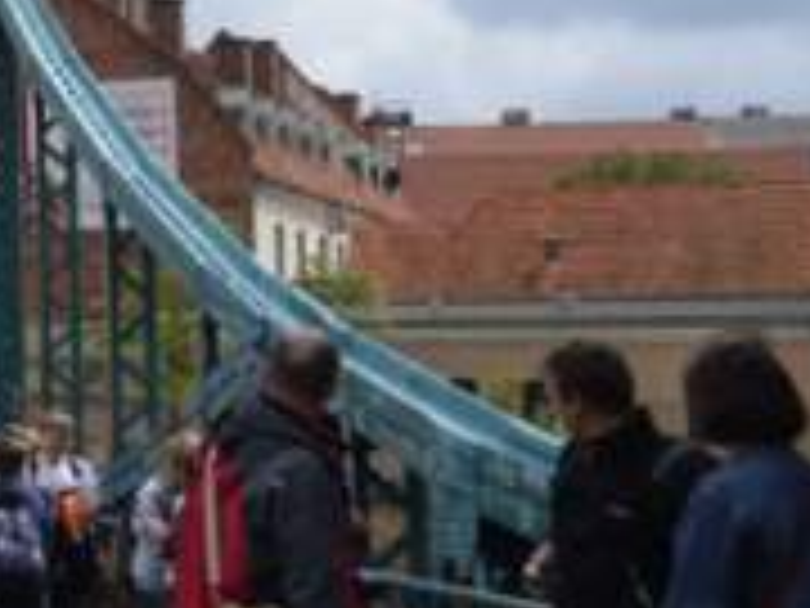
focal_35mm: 128
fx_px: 2995
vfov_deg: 11.4
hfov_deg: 12.8
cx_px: -968
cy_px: -41
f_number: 7.1
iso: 400
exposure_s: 1/2000
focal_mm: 20
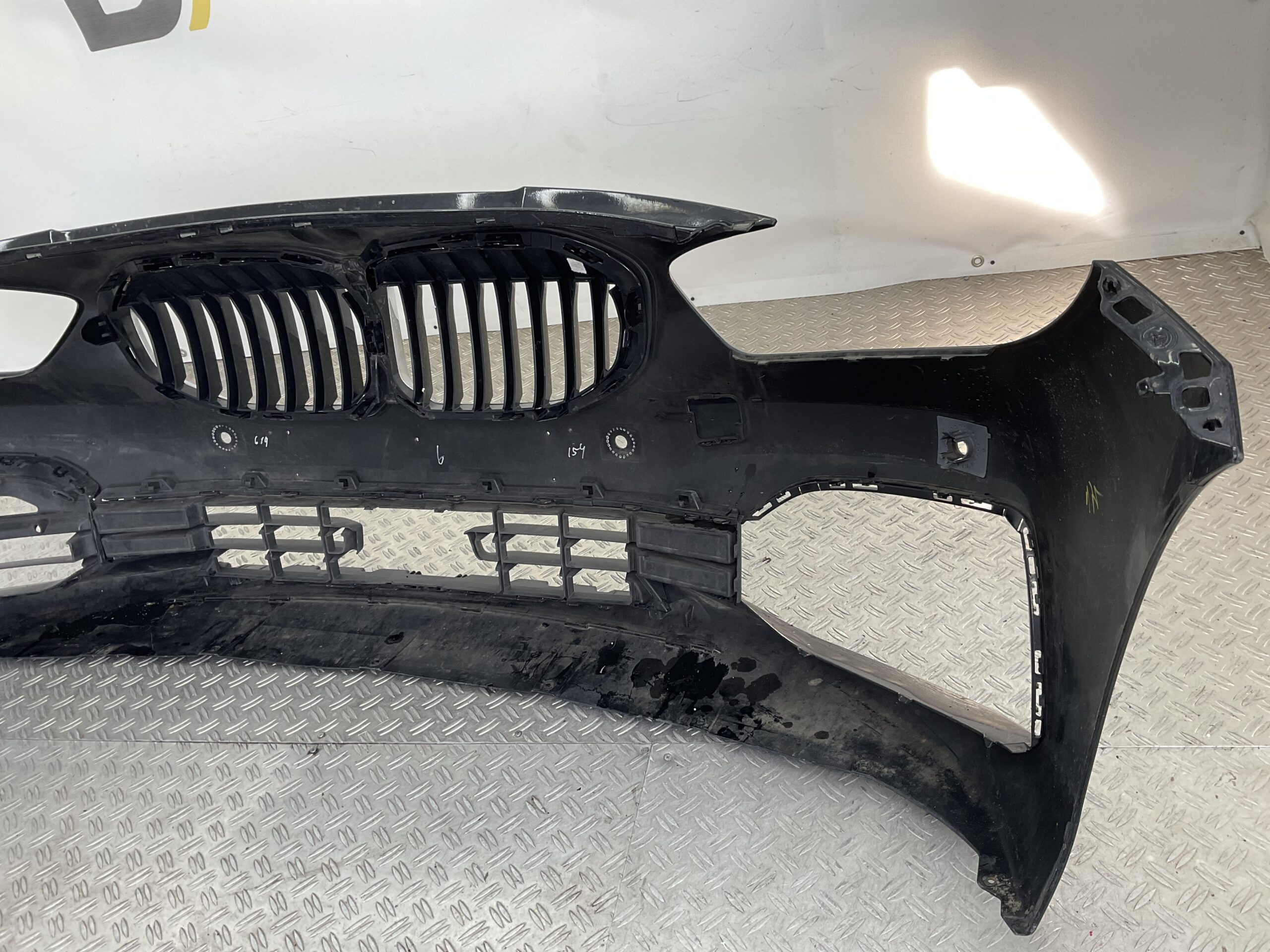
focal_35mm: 29
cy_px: 476
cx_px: 635
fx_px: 1064
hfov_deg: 61.7
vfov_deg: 48.2
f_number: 1.8
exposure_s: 1/120
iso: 20
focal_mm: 3
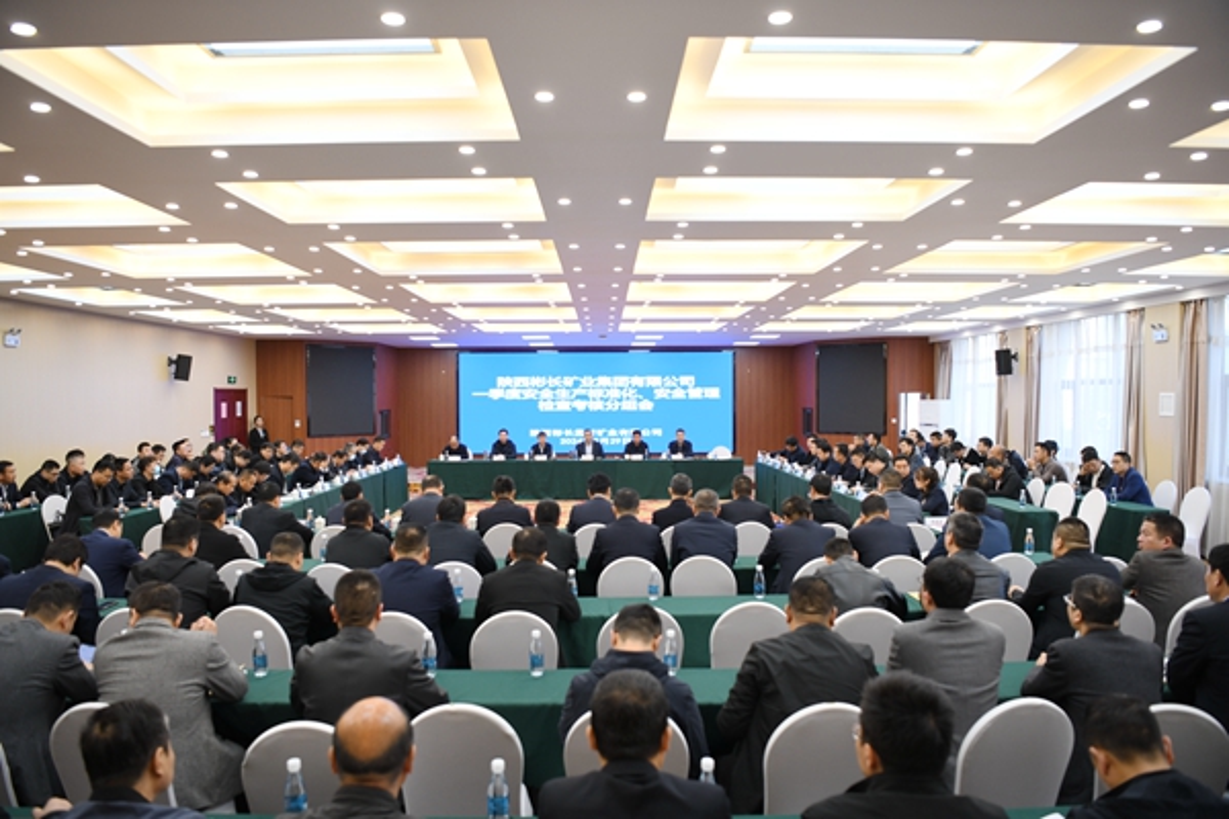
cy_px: 410
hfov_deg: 73.7
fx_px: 819
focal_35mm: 24
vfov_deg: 53.1
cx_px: 614
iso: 640
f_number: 3.2
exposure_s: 1/160
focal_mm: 24
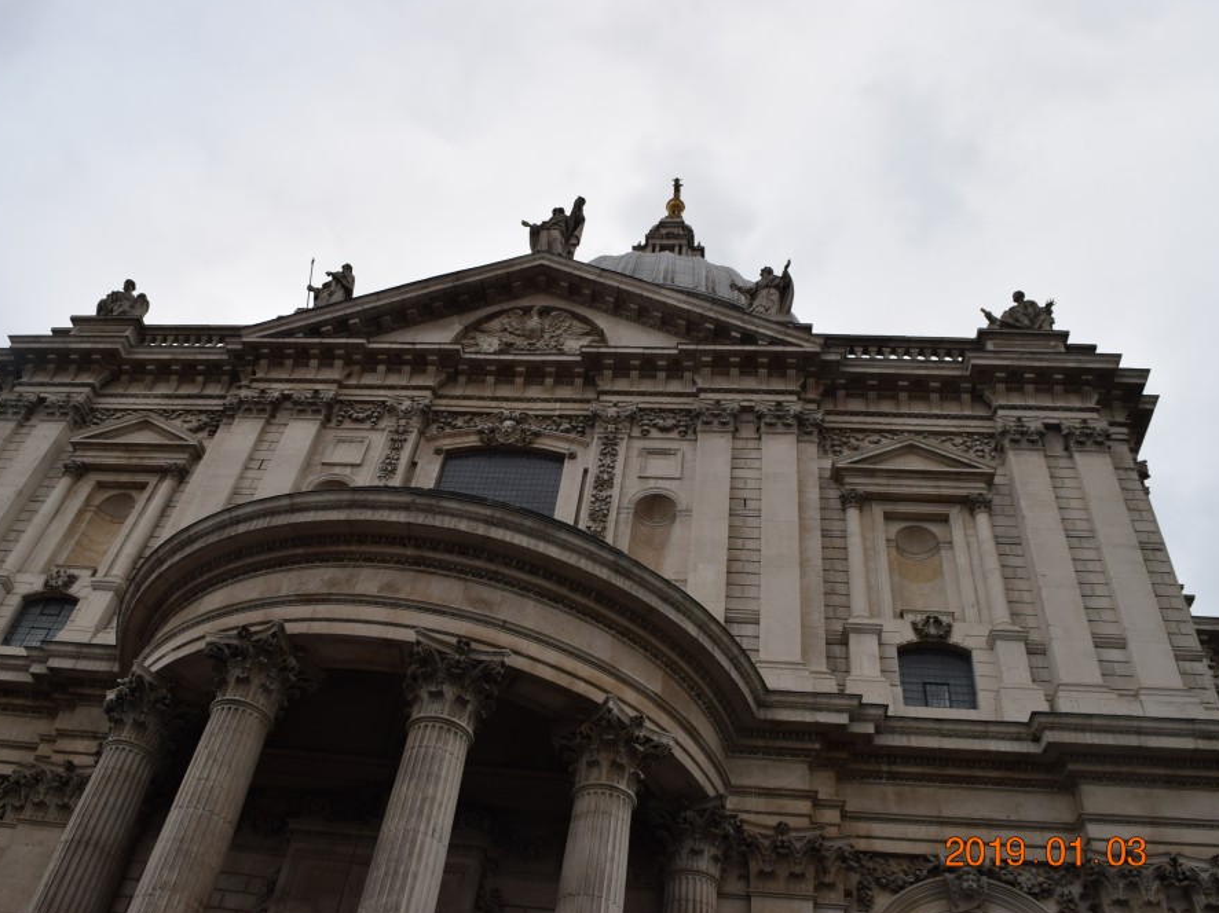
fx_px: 1056
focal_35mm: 30
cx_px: 575
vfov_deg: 46.8
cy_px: 454
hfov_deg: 59.9
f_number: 7.1
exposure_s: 1/200
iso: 400
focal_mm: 18
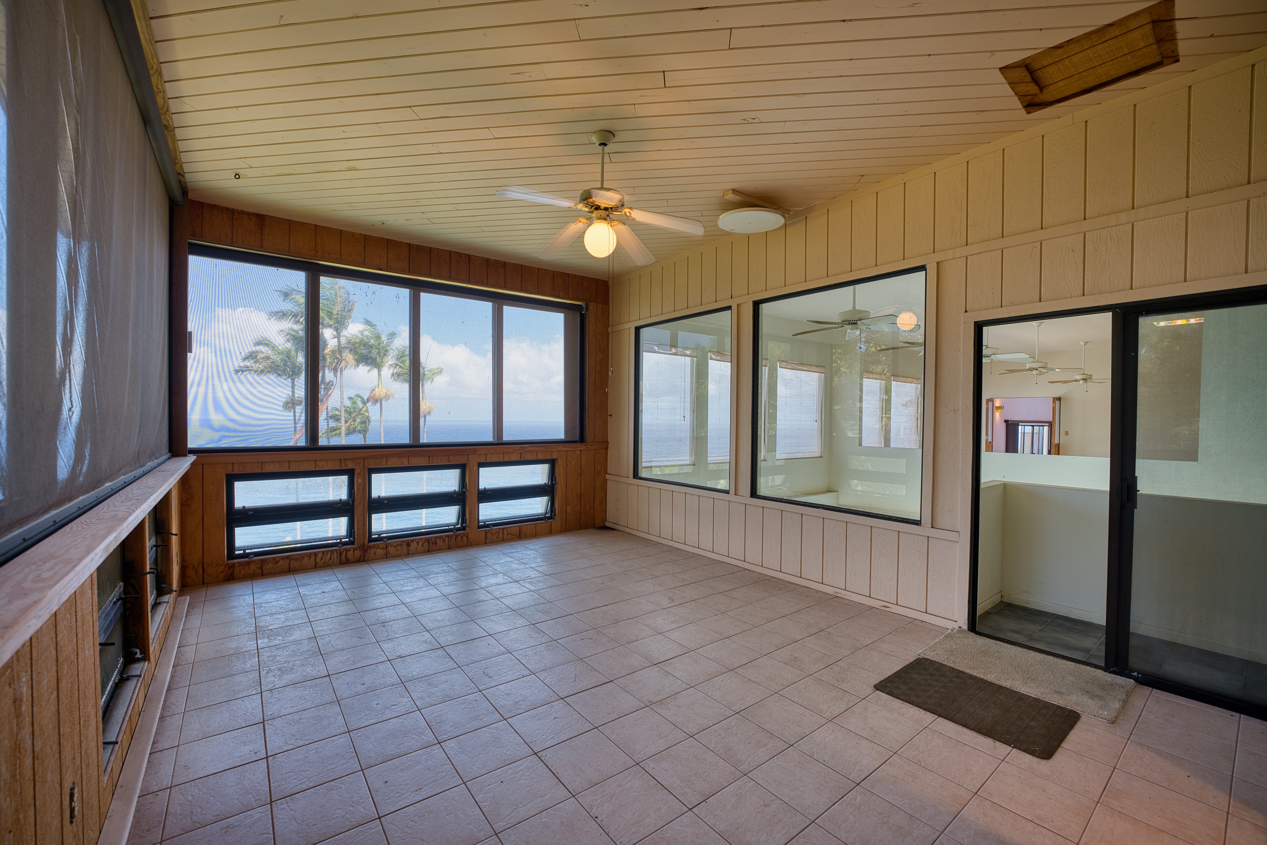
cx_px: 634
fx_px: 514
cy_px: 422
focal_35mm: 15
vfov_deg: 78.9
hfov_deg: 101.9
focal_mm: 14.6
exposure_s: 1/50
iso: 50
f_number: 4
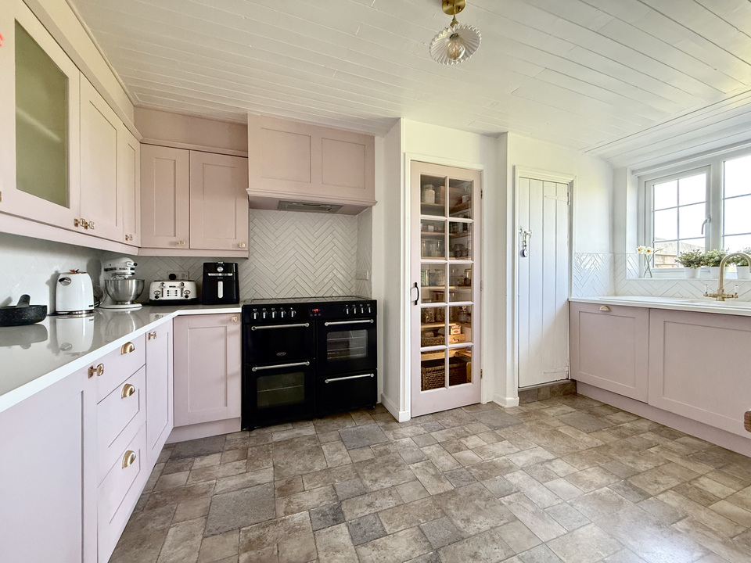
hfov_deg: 102.1
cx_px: 376
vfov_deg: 85.7
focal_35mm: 14
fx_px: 304
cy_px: 282
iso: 400
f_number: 2.2
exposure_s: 1/85
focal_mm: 2.22
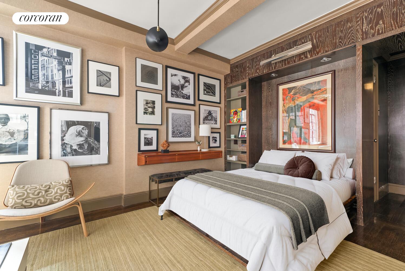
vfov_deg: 73.8
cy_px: 136
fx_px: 180
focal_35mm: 16
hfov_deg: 96.7
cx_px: 202
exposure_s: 6
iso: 200
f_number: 5.6
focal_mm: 16
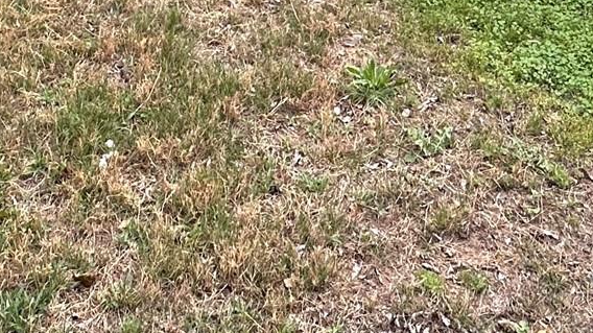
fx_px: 864
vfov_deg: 15.4
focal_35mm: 55
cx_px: 279
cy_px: -405
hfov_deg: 37.8
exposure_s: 1/545
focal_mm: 2.22
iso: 40
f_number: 2.2
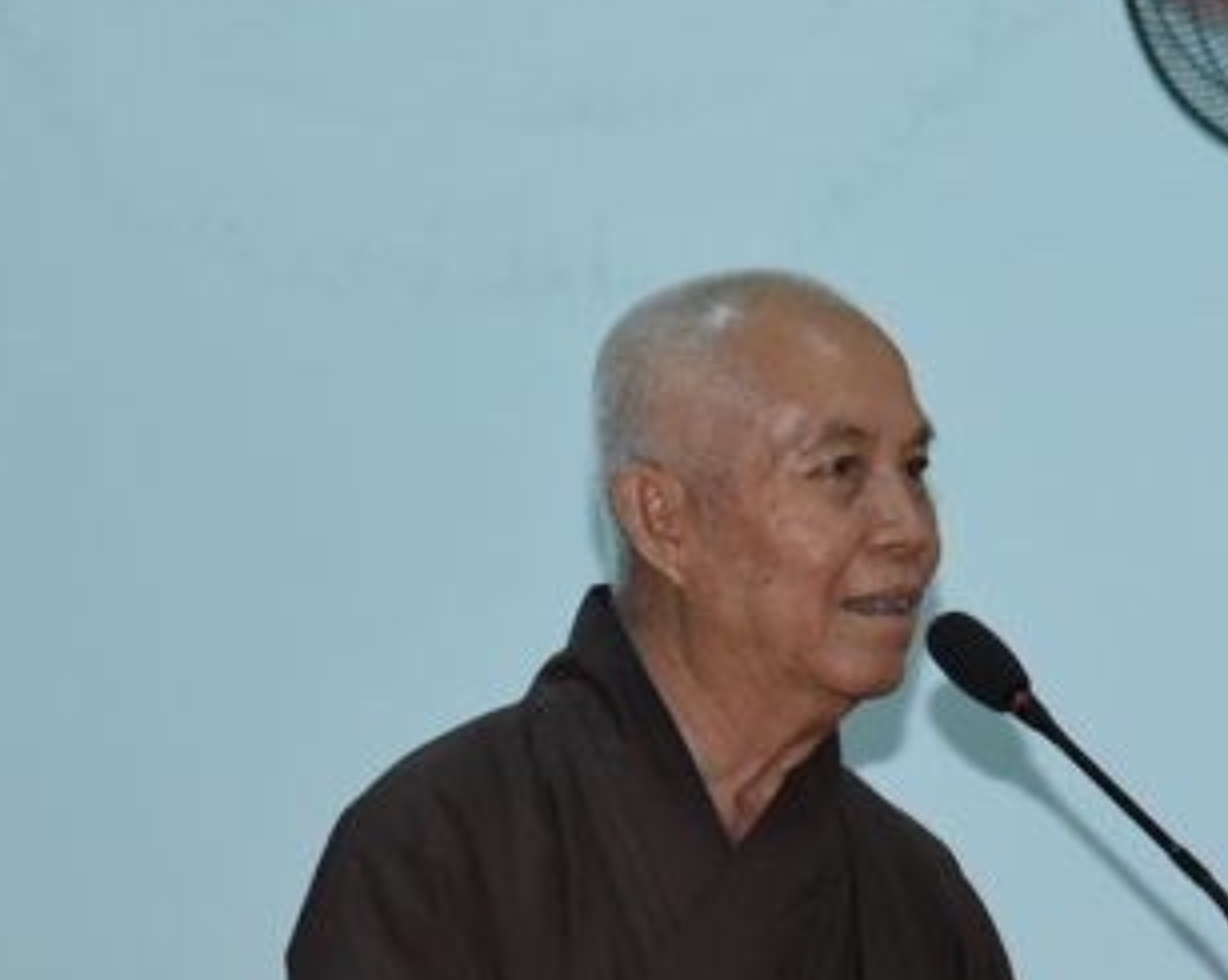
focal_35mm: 209
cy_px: 812
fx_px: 7589
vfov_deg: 7.4
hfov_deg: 9.2
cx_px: 1020
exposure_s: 1/160
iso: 5600
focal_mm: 105
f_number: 6.3
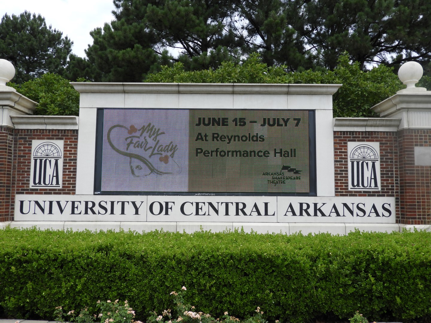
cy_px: 162
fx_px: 374
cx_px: 216
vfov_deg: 46.8
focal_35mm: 30
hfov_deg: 60.0
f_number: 3.5
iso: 100
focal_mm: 5.4
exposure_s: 1/800
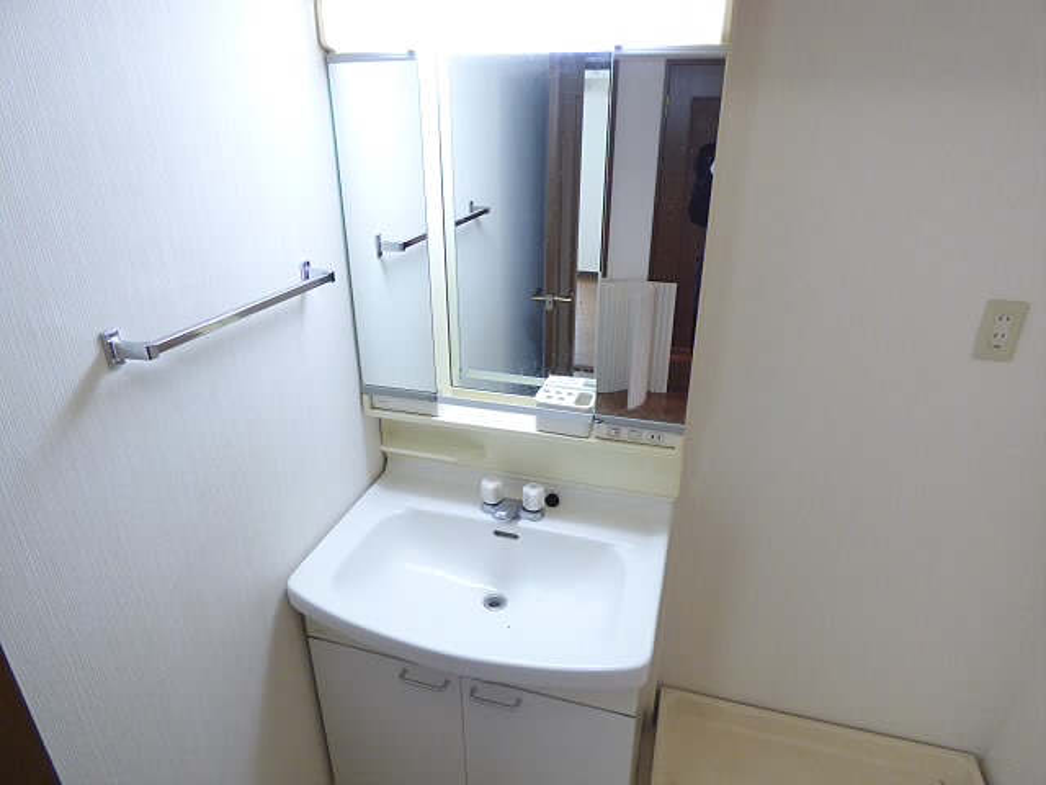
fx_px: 604
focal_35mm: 20
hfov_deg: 81.7
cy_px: 392
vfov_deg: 66.0
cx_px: 523
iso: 400
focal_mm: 3.58
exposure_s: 1/50
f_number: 2.8
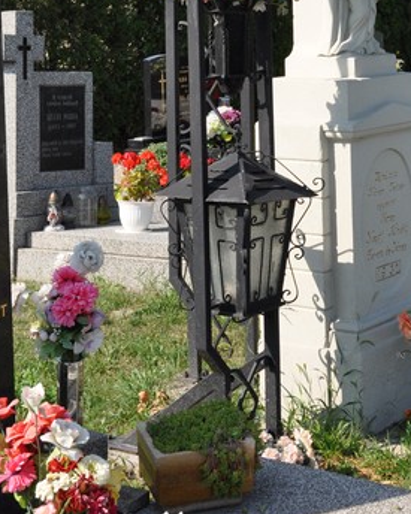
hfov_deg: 17.9
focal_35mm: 85
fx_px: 1293
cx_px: 342
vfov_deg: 21.4
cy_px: -45
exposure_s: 1/400
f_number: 10
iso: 400
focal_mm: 26
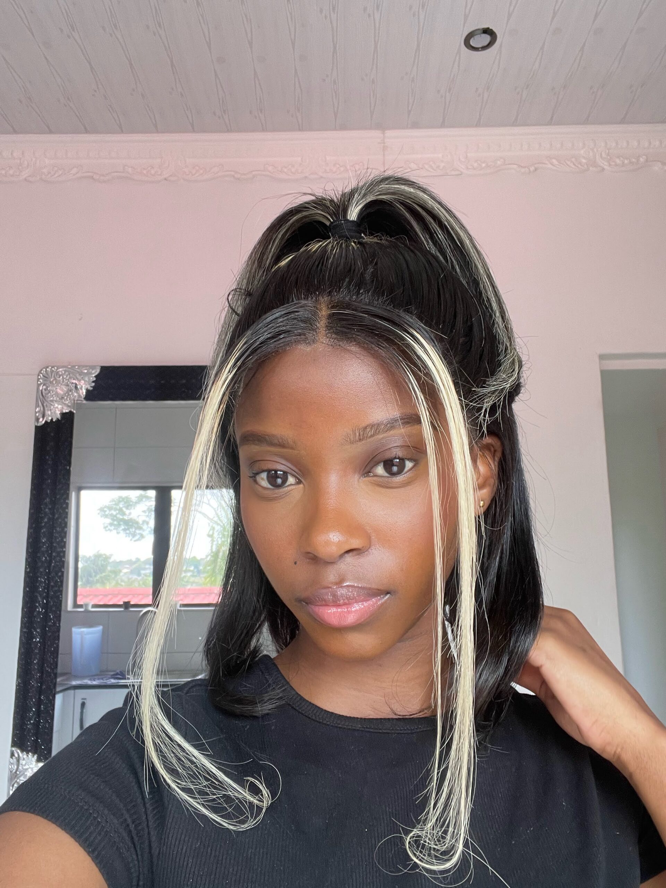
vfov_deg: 60.0
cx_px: 333
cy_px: 444
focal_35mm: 30
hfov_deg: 46.8
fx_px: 770
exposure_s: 1/60
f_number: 2.2
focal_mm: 2.71
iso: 100
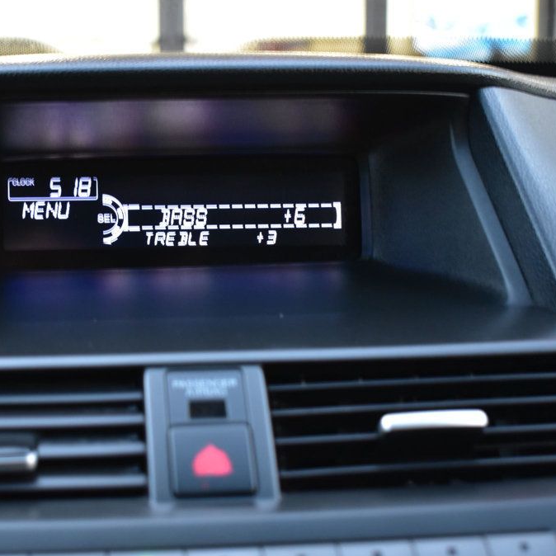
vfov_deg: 27.7
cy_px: 277
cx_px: 196
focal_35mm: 62
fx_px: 1127
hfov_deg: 27.6
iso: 1600
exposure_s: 1/15
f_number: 4.5
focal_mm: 32
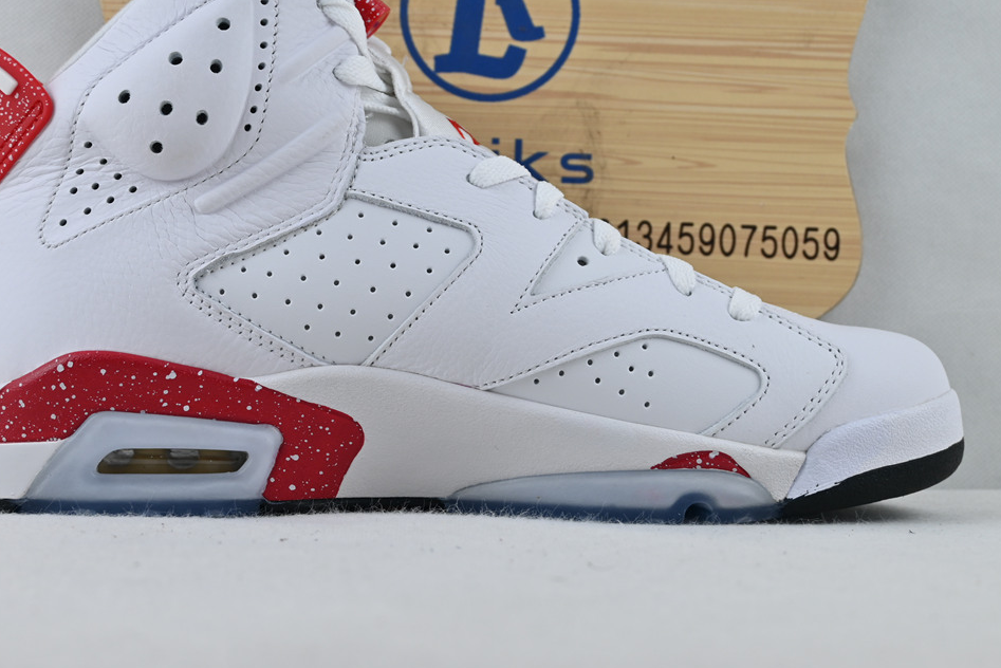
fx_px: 1612
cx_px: 432
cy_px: 293
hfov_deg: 34.5
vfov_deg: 23.4
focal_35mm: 58
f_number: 4.8
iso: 100
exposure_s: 1/100
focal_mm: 30.5
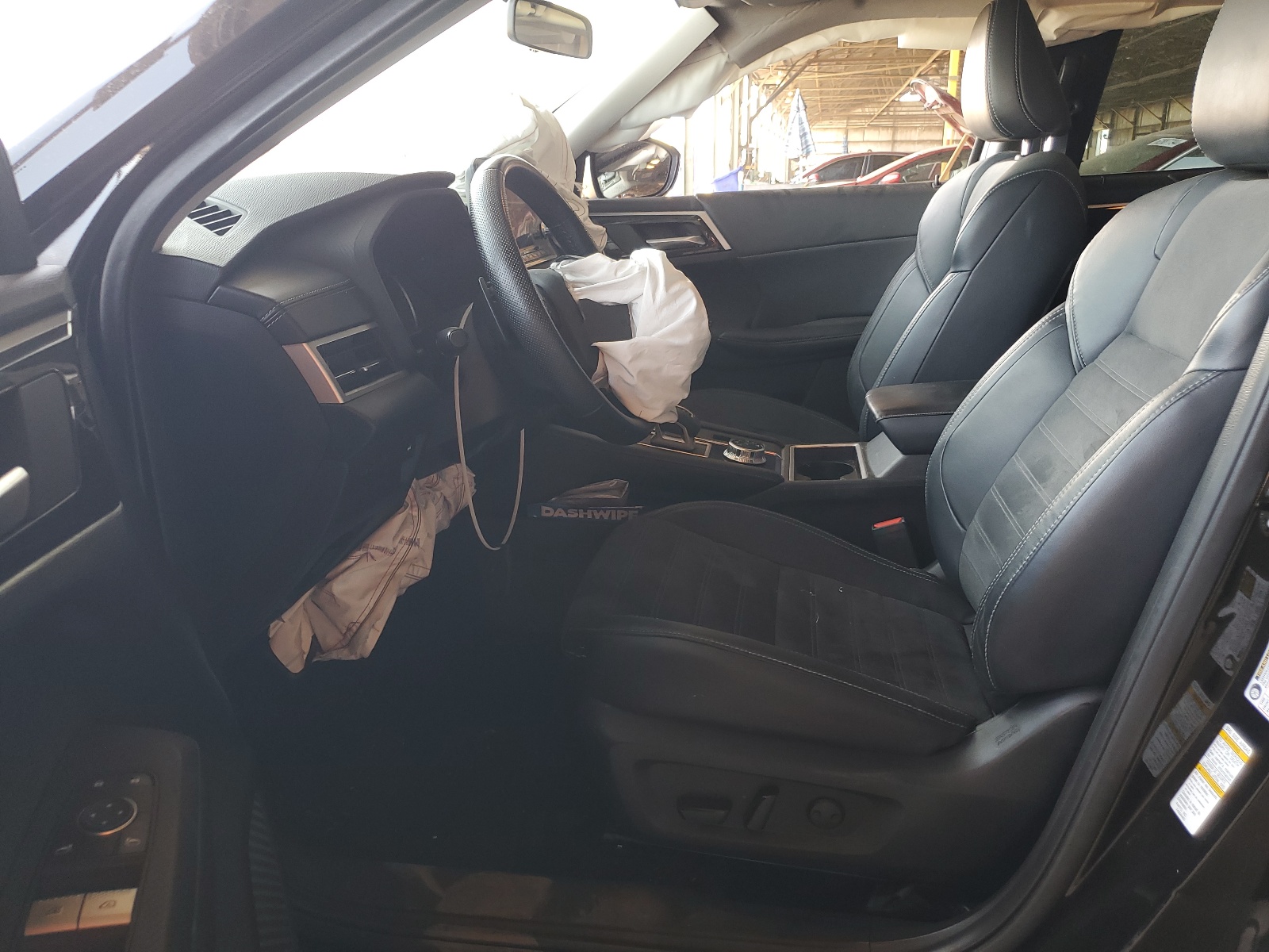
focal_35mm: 26
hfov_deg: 67.3
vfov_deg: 53.1
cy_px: 476
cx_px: 634
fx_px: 953
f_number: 1.5
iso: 56
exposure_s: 1/60.2
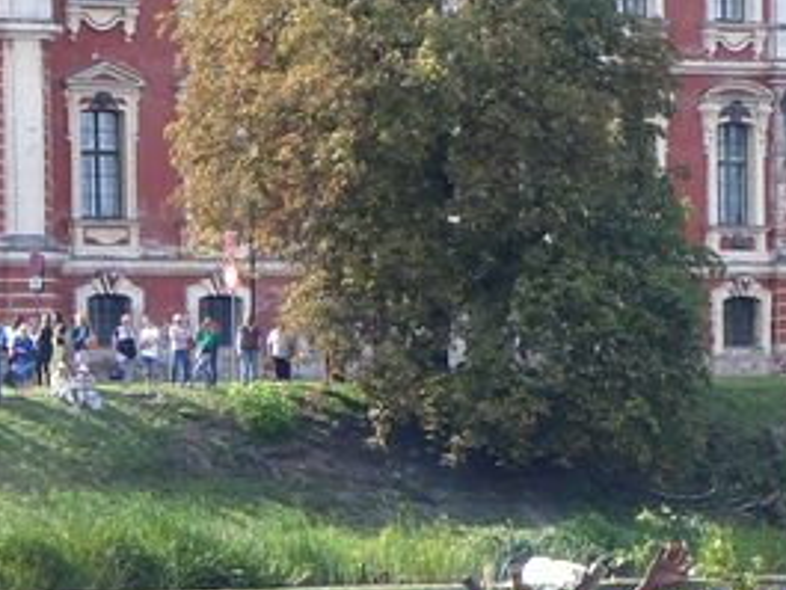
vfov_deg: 5.3
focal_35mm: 277
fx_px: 6292
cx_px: 590
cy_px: 771
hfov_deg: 7.1
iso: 100
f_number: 5.1
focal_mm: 18.2
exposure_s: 1/125
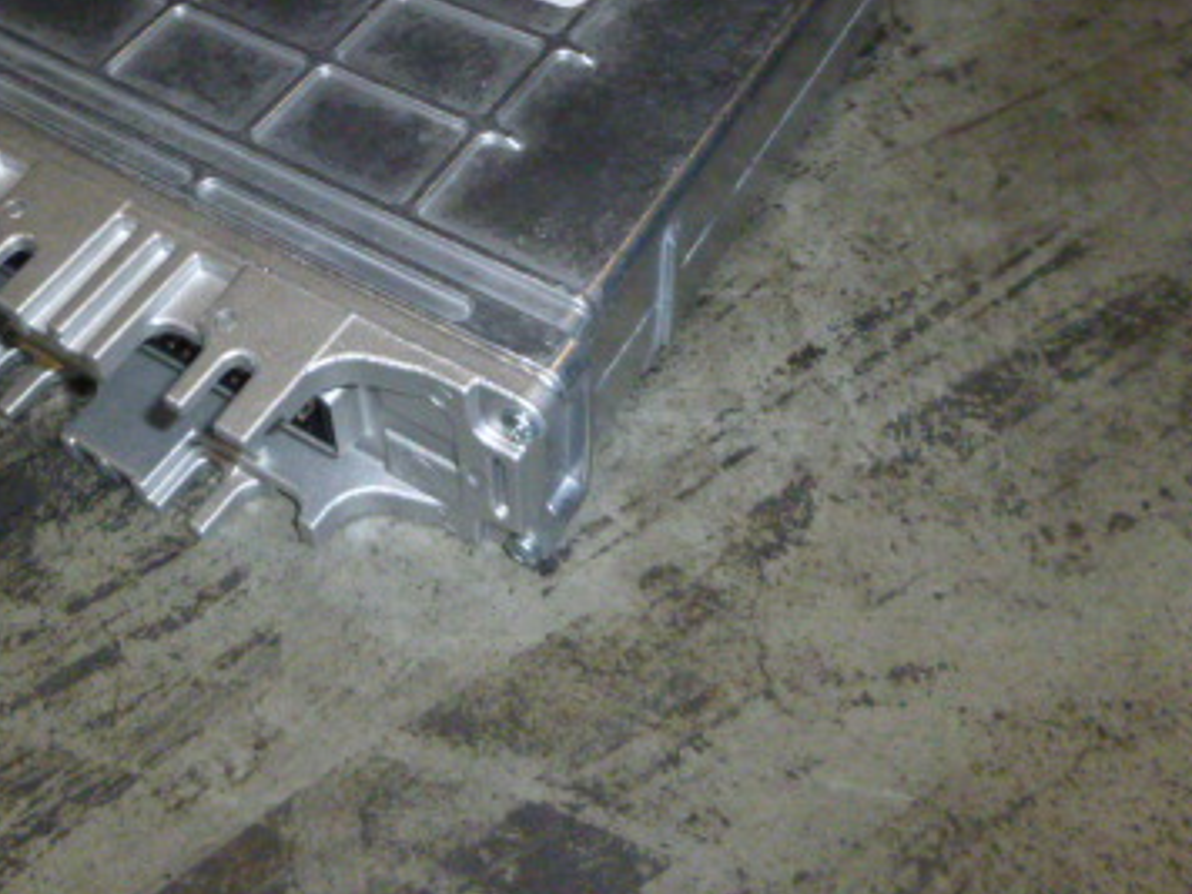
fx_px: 1550
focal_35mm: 45
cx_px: 331
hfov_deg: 41.1
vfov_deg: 31.2
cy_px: 157
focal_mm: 4.5
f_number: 3.1
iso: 400
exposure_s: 1/60
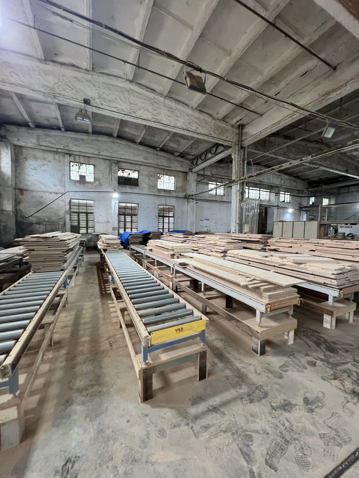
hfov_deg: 89.9
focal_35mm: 13
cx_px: 180
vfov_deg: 106.2
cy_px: 239
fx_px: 180
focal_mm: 1.57
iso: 200
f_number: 1.8
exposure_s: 1/100
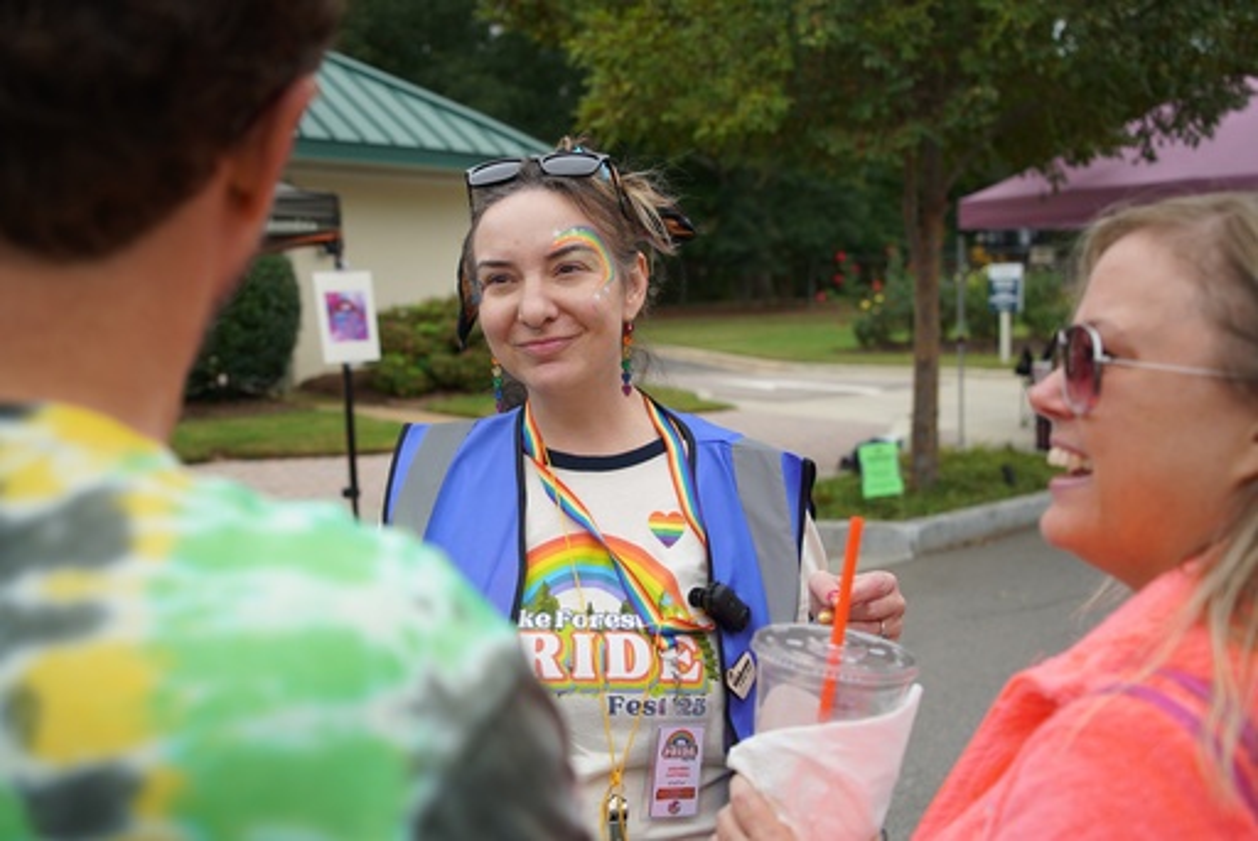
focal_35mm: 38
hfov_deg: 50.7
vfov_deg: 35.1
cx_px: 629
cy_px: 420
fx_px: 1329
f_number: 4.5
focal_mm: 38
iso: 100
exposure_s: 1/200
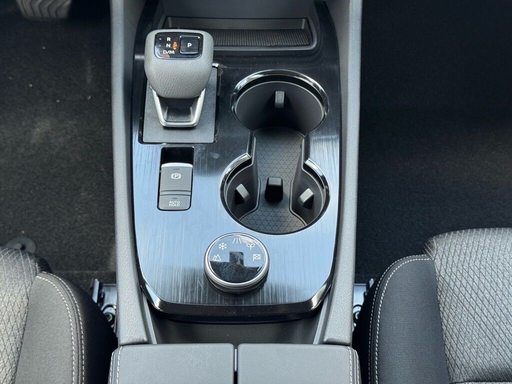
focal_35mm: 48
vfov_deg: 30.3
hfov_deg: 39.7
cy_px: 192
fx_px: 710
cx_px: 256
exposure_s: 1/115
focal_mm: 6.76
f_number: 1.78
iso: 100
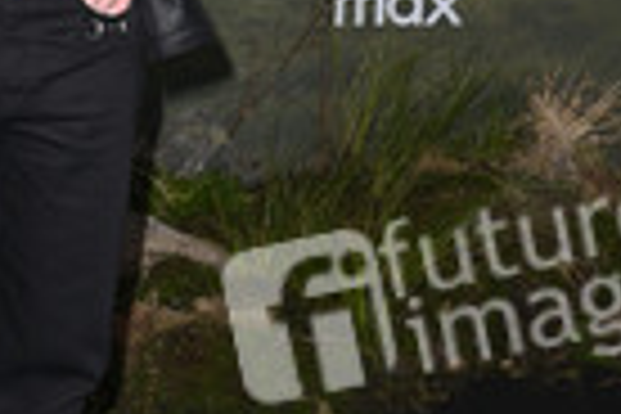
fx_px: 3105
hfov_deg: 11.3
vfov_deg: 7.6
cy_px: 72
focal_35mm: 180
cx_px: 45
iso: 250
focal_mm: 62
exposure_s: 1/250
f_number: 5.6
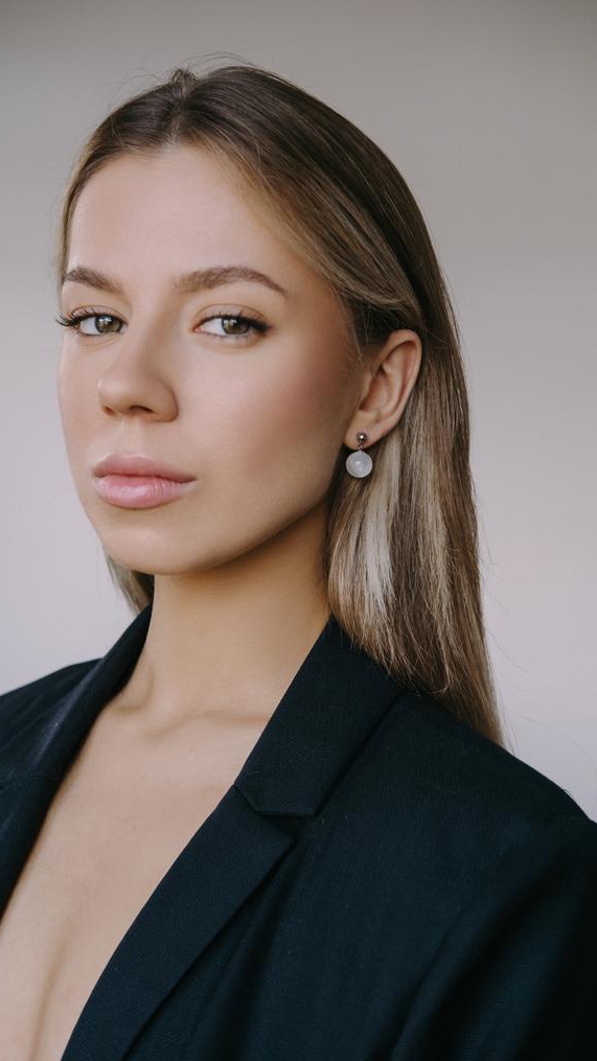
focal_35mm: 56
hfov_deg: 21.4
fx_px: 1576
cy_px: 529
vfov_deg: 37.2
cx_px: 269
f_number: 4
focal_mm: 35
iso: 250
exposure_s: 1/125
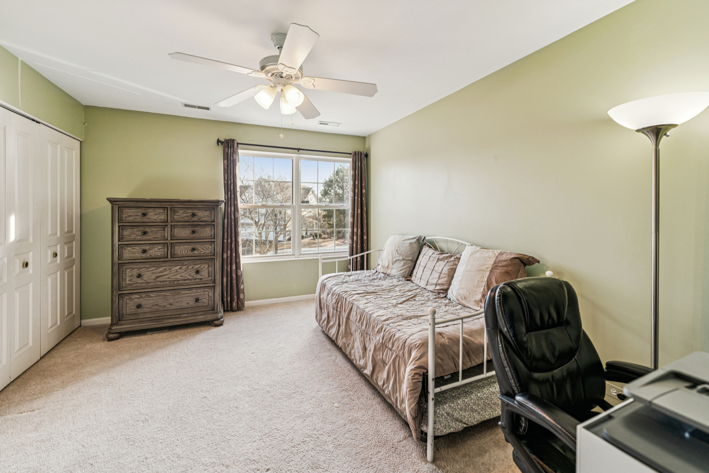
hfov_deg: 104.2
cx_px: 354
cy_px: 236
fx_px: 276
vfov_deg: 81.2
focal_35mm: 14
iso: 400
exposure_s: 1/200
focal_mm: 14
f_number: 2.8
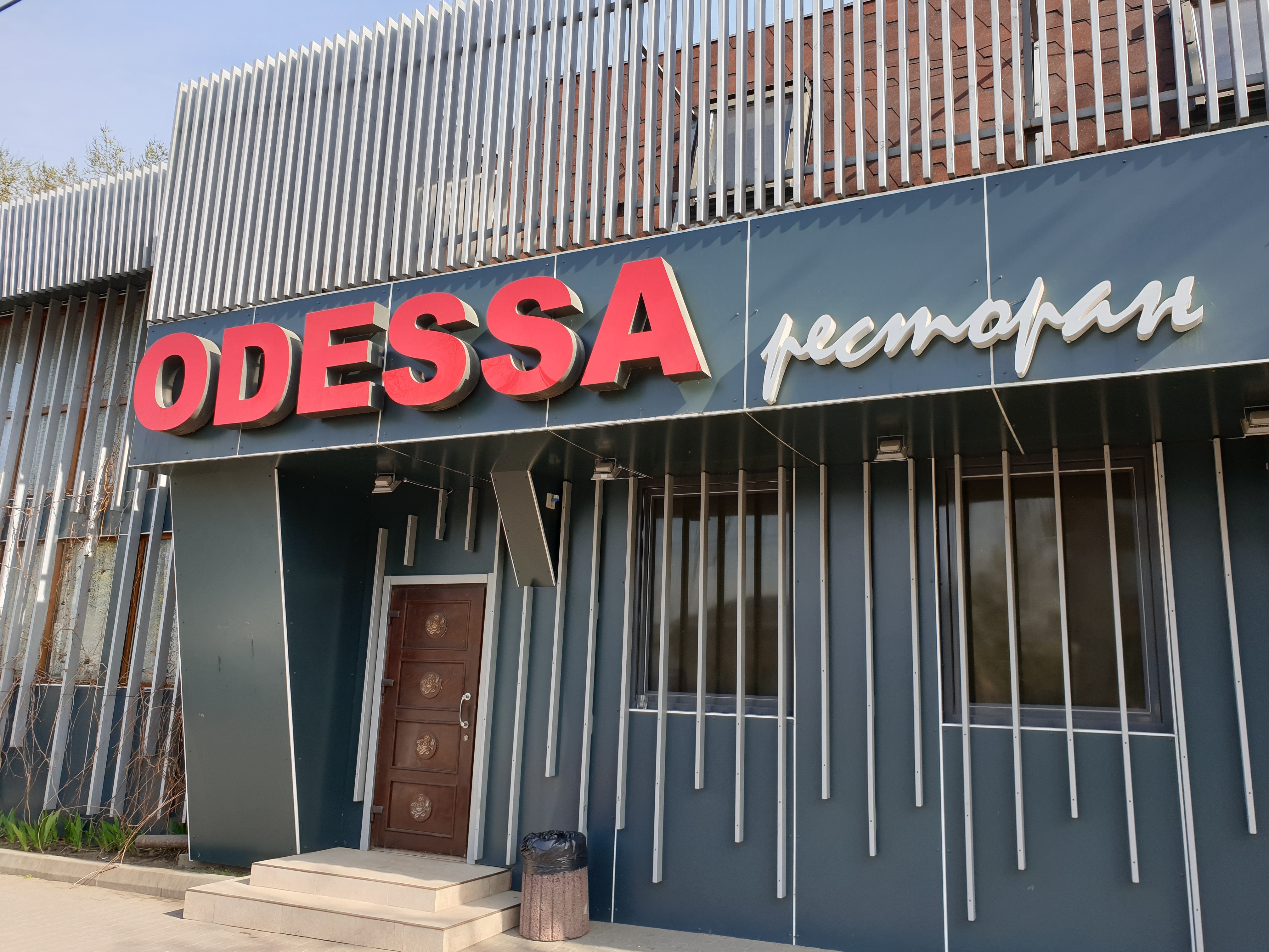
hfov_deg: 67.3
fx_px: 953
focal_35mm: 26
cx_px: 634
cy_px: 476
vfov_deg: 53.1
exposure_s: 1/549
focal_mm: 4.3
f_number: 2.4
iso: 50
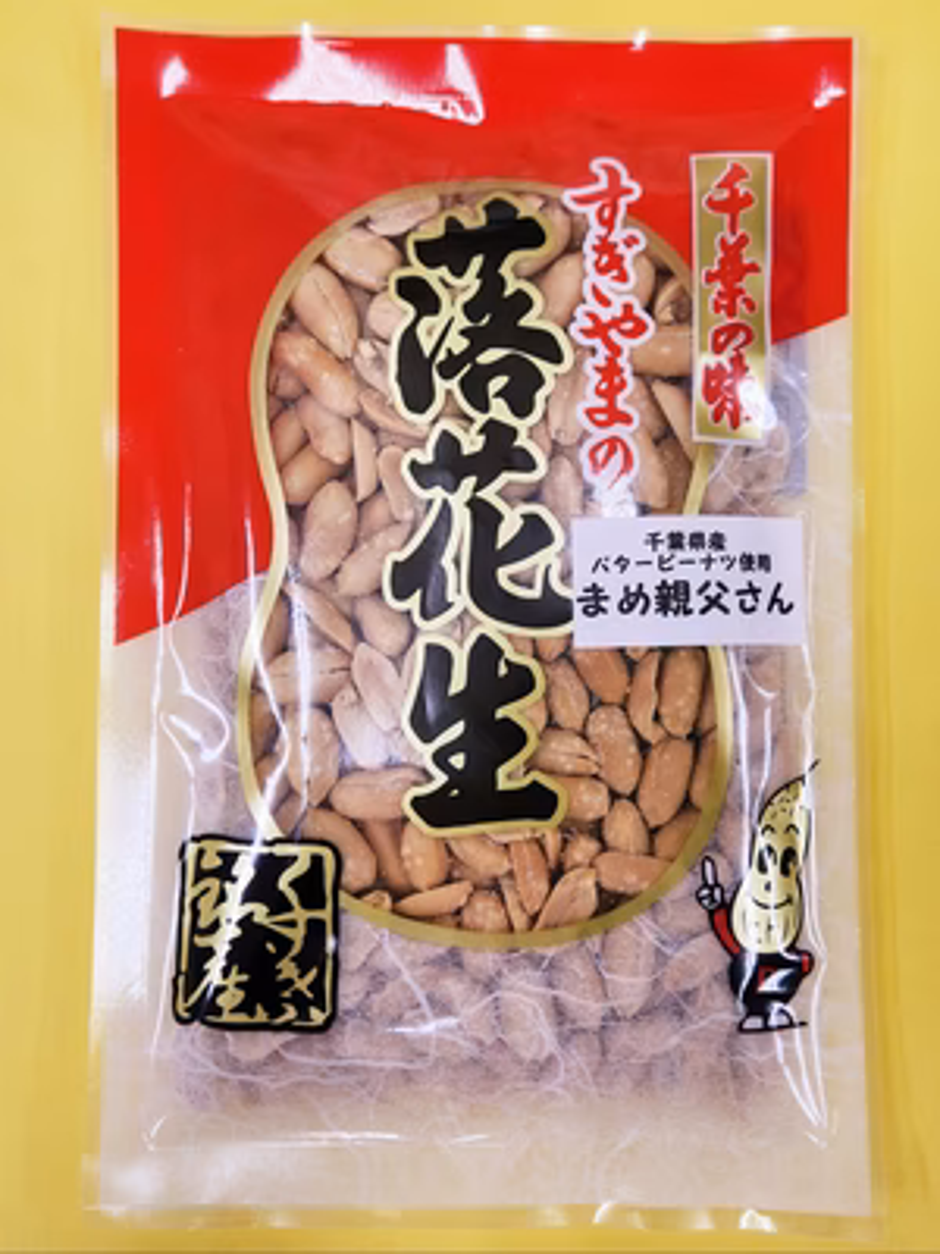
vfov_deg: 73.9
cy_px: 627
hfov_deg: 58.9
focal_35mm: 23
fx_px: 833
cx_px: 470
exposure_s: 1/100
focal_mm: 5.4
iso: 40
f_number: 1.8
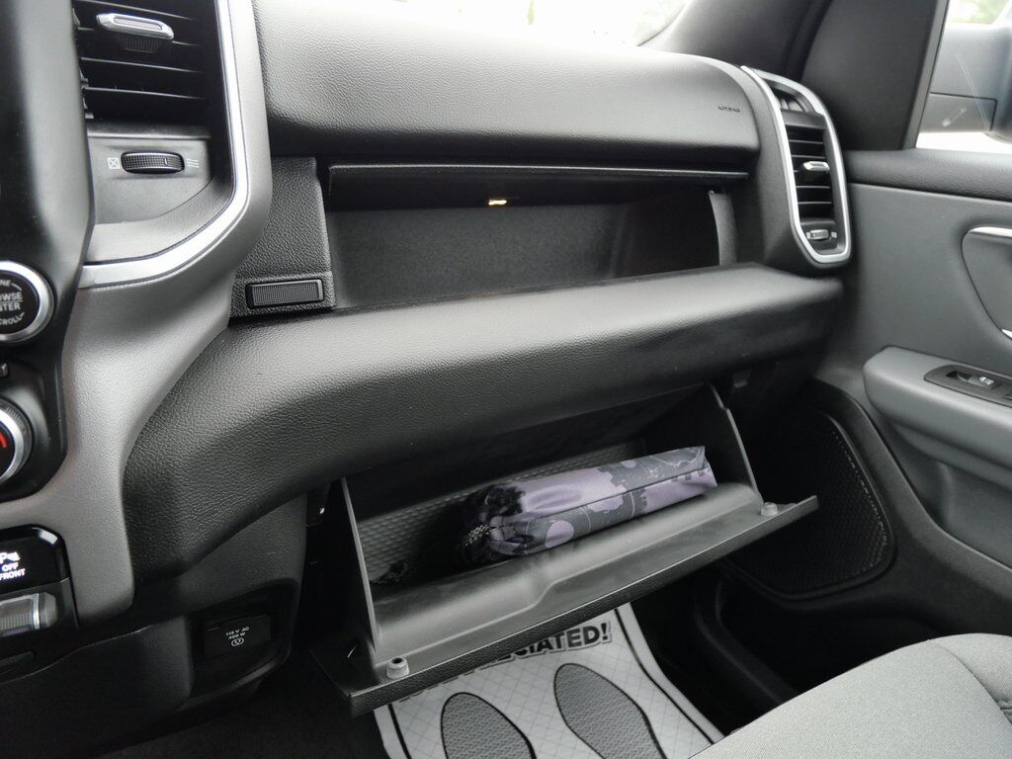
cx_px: 506
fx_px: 702
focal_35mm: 24
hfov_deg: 71.6
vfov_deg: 56.8
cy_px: 380
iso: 1000
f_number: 3.5
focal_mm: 12
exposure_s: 1/60
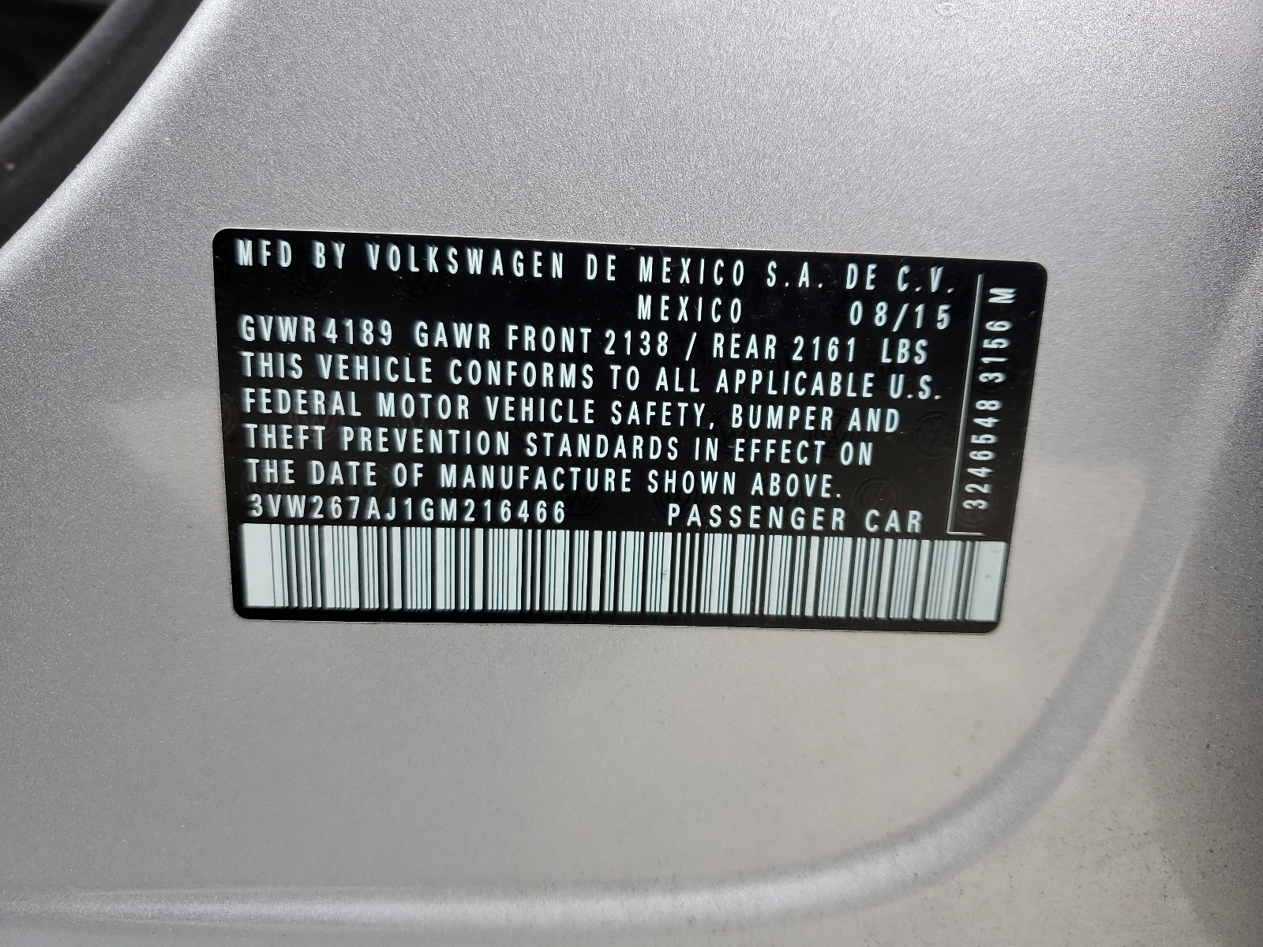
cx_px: 632
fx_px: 949
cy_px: 474
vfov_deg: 53.1
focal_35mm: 26
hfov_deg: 67.3
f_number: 1.5
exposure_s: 1/227
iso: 50
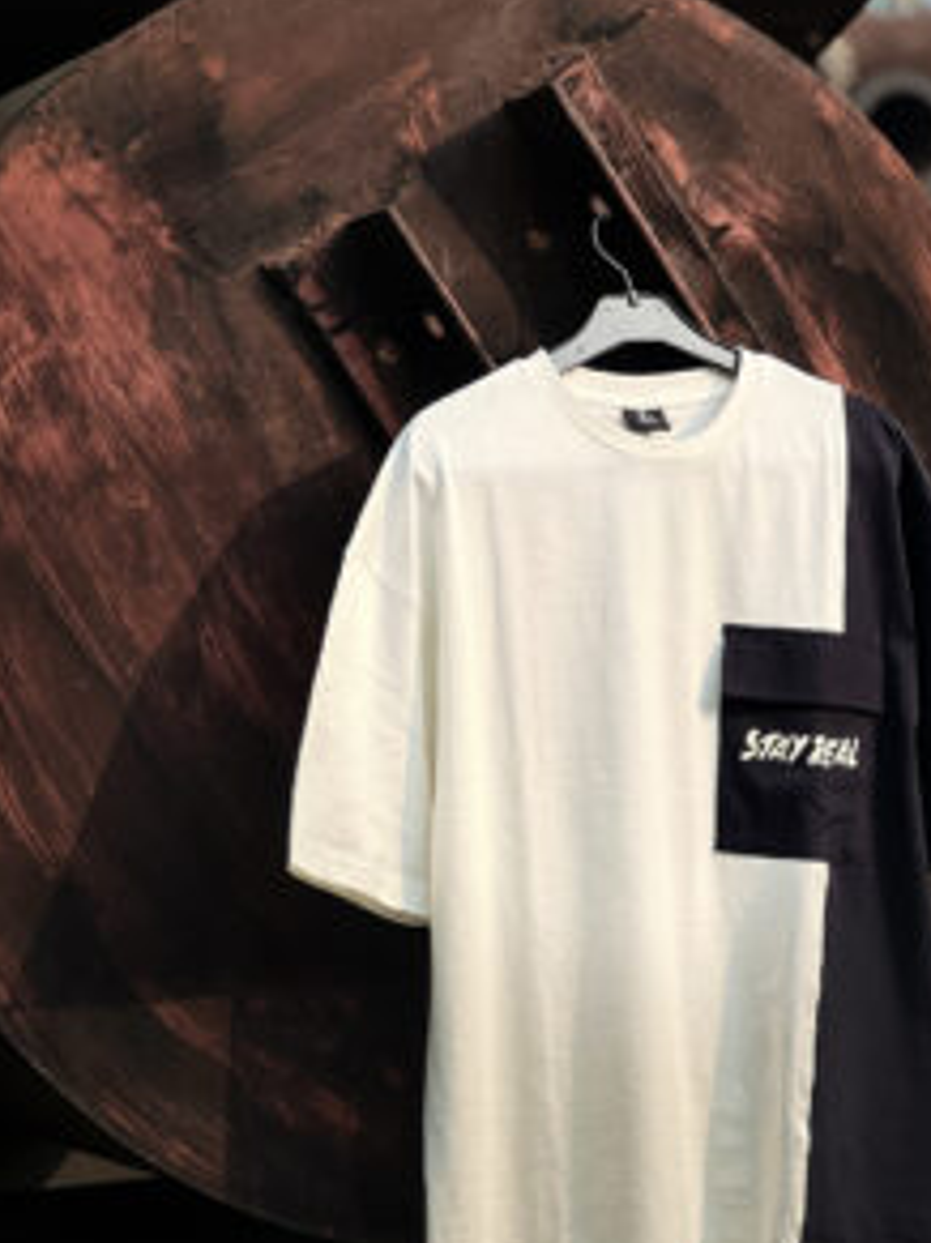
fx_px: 3804
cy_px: 555
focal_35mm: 106
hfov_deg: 13.9
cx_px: 632
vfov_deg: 18.5
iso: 32
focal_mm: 9
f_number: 2.8
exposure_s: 1/560
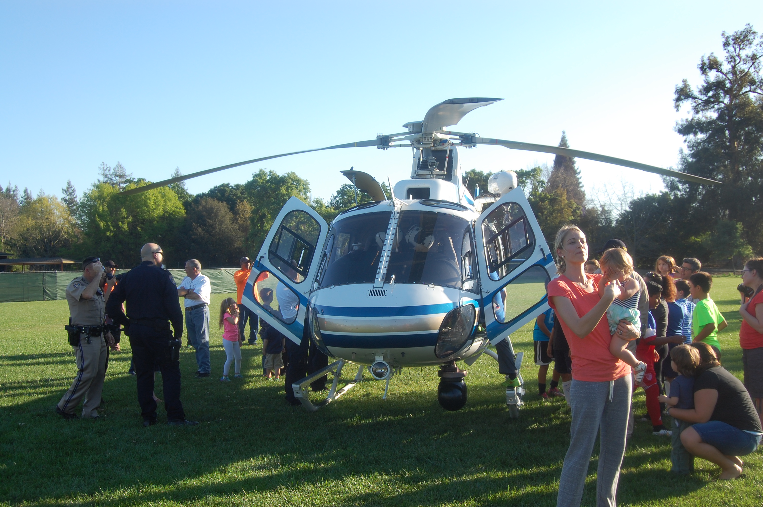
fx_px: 762
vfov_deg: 36.8
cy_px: 254
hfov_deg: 53.2
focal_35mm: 36
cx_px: 382
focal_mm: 24
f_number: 7.1
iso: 200
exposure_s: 1/200
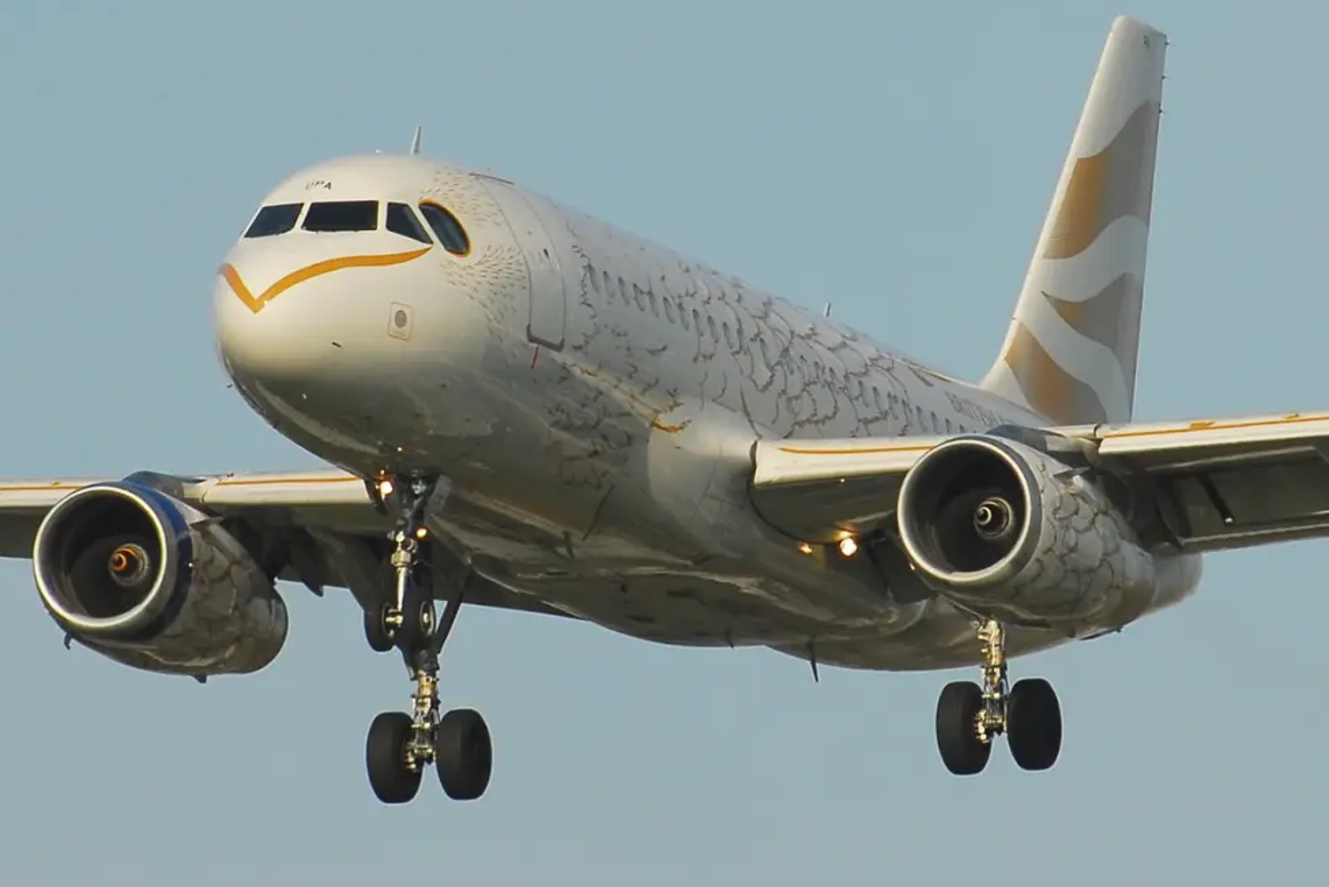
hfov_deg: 4.4
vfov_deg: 2.9
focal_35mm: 472
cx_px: 669
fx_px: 17426
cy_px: 434
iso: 200
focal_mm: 300
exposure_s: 1/350
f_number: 11
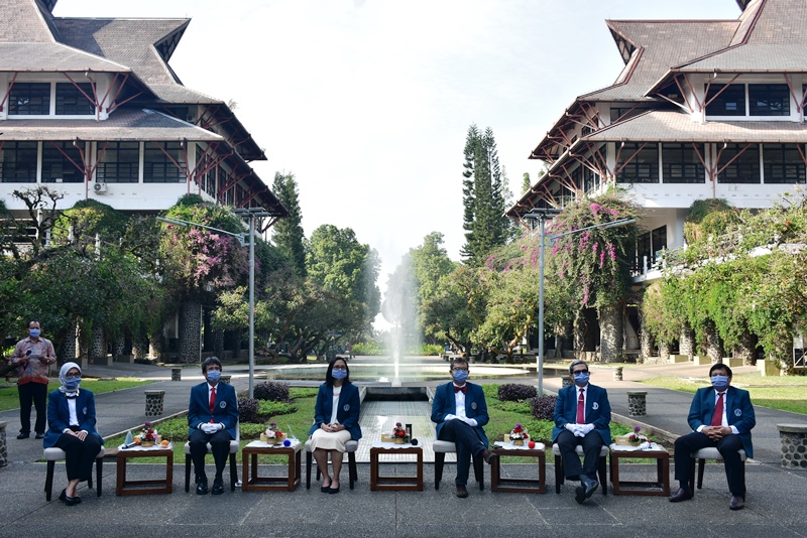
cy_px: 269
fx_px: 774
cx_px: 404
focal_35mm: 34
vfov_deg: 38.4
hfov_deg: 55.1
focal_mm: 23
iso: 200
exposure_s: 1/160
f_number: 7.1
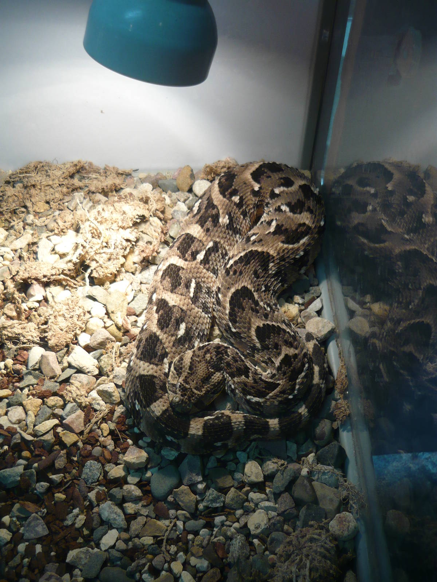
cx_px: 218
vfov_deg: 55.4
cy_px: 291
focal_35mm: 33
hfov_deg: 42.9
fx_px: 555
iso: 125
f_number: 2.8
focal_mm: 5.5
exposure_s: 1/30
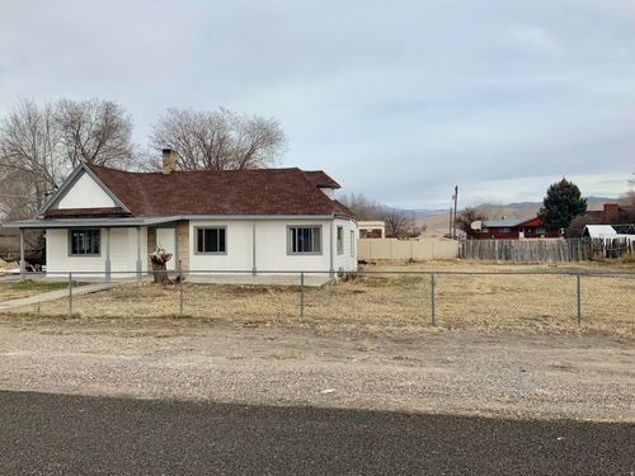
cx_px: 318
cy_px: 238
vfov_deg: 48.2
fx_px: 532
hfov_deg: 61.7
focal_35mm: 29
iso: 20
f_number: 1.8
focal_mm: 3
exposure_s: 1/1984
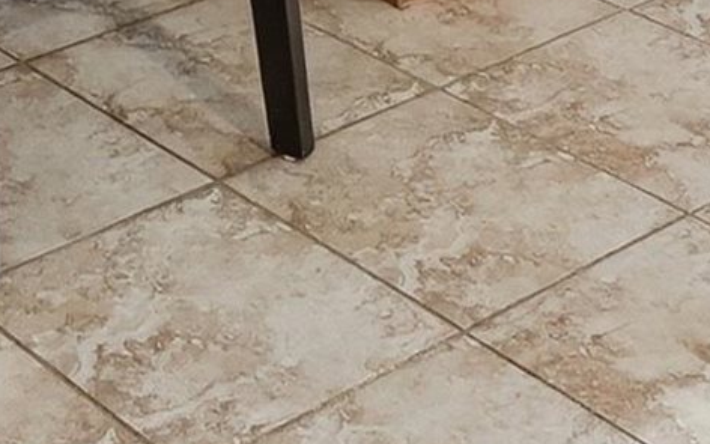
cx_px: 17
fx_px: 2115
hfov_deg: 18.6
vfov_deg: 9.2
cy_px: -944
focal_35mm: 109
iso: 800
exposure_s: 1/250
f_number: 7.1
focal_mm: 11
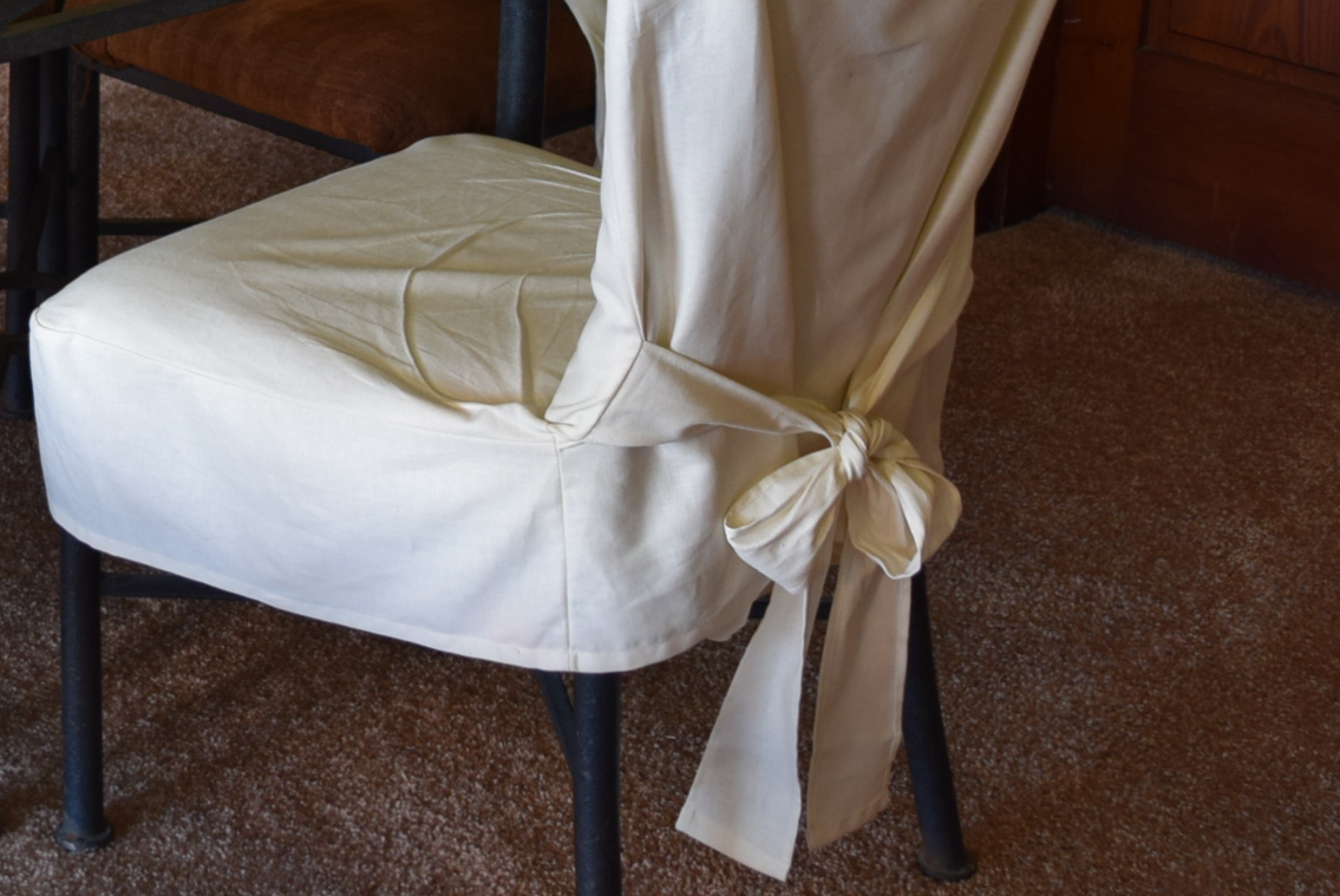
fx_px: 3241
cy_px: 9
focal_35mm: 87
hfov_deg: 22.9
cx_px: 211
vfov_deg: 15.5
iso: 400
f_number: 4
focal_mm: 22
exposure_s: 1/60
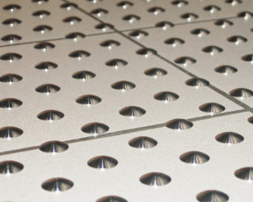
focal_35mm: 126
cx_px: 183
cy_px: 122
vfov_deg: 12.2
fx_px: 943
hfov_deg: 15.2
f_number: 5.6
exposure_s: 1/60
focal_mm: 50
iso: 400
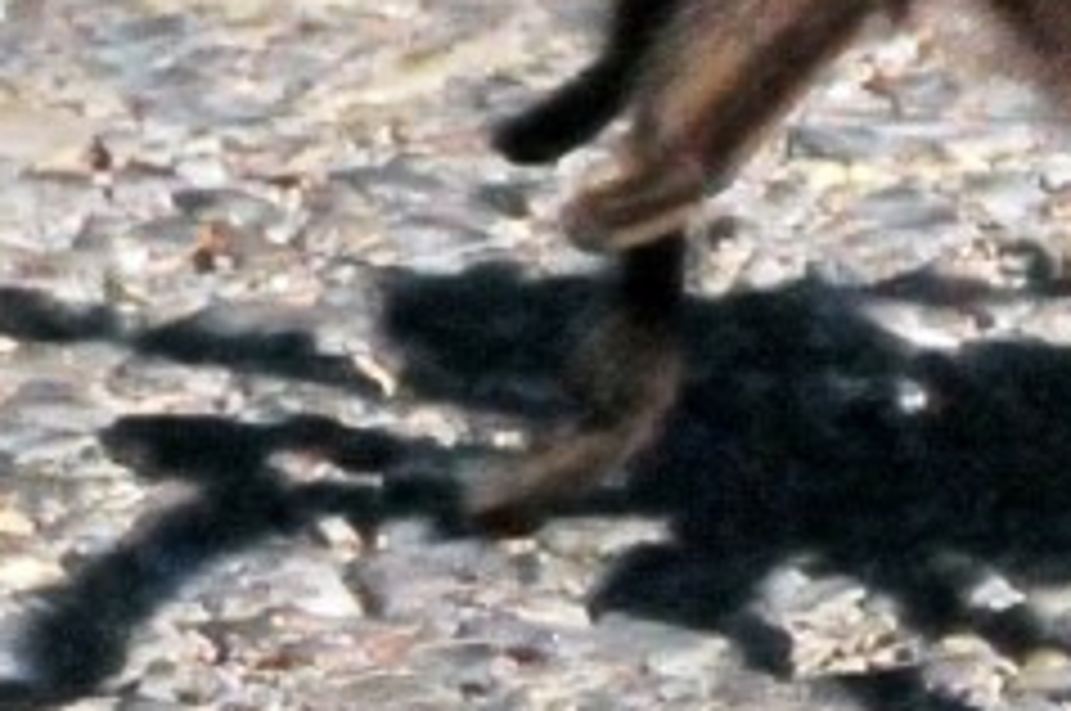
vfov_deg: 1.4
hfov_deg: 2.0
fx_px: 29947
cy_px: 277
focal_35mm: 1008
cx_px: 1422
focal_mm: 200
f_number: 22
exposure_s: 1/2000
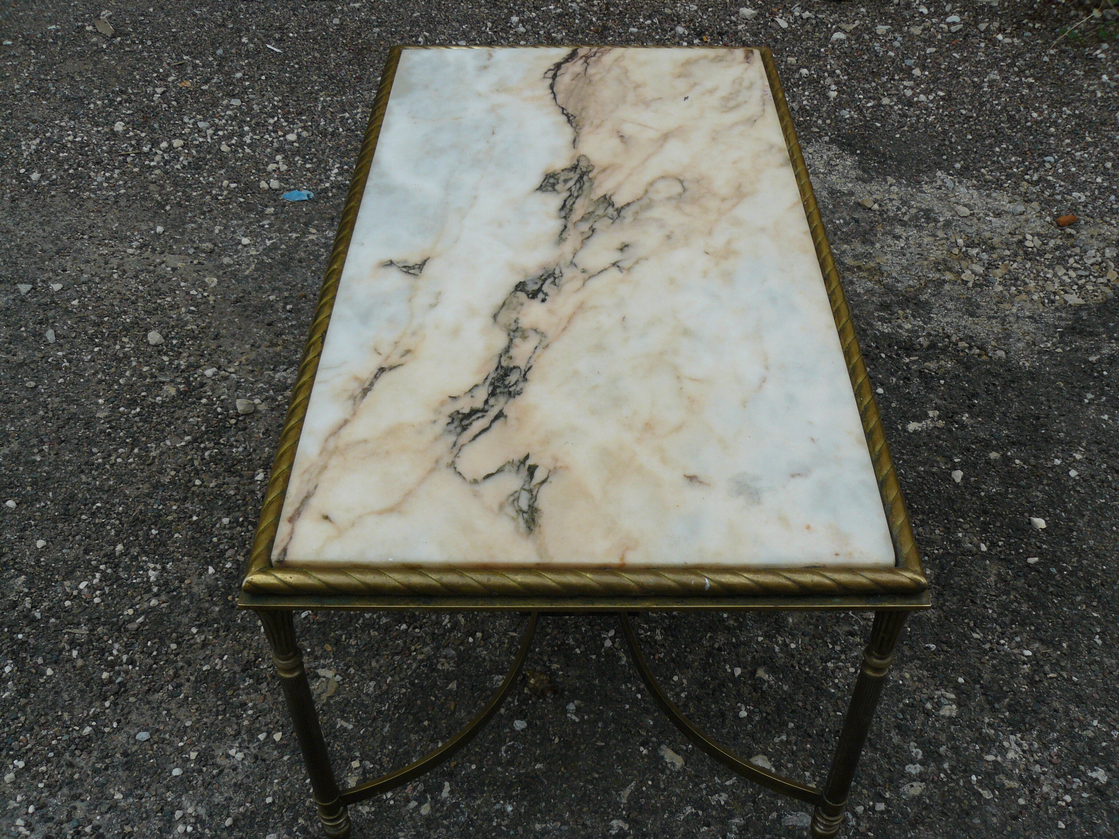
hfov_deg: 51.4
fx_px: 1164
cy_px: 420
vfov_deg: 39.7
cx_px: 560
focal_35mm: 36
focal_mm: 6
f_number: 4
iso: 100
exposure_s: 1/250
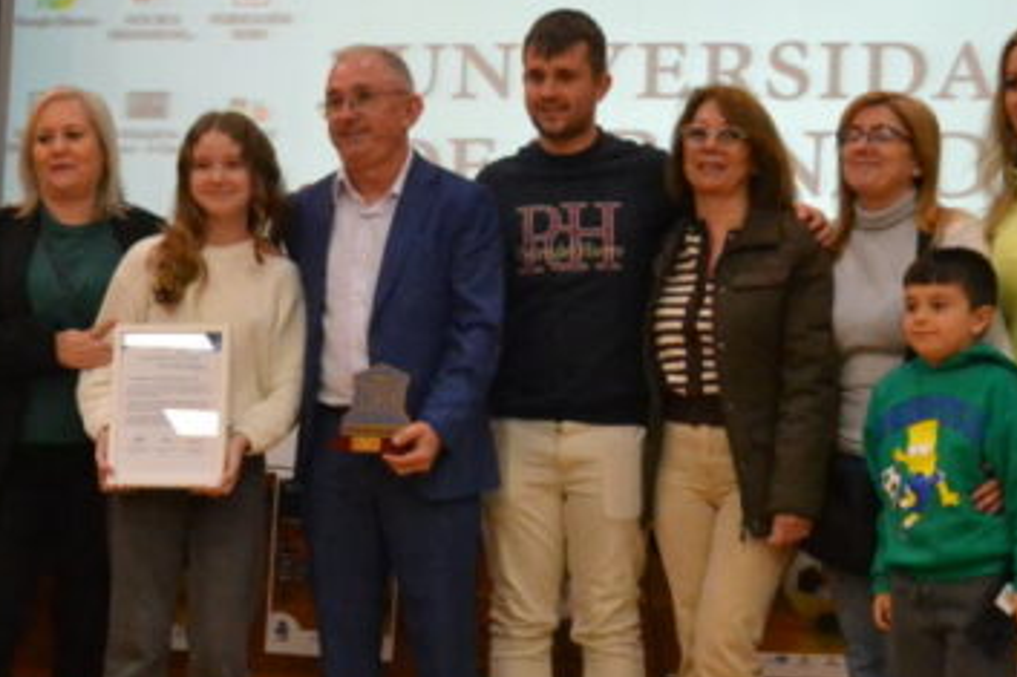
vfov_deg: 15.7
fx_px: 2456
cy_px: 360
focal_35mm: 87
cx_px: 360
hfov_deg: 23.3
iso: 3200
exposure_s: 1/320
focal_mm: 20
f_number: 3.5
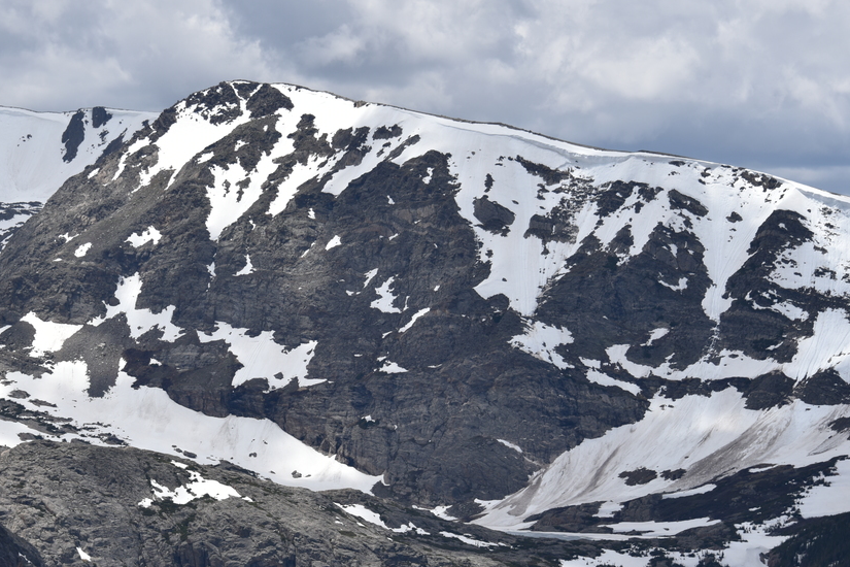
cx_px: 250
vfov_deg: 7.6
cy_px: 368
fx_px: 4250
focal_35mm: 180
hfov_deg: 11.4
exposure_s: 1/400
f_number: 10
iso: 100
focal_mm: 116
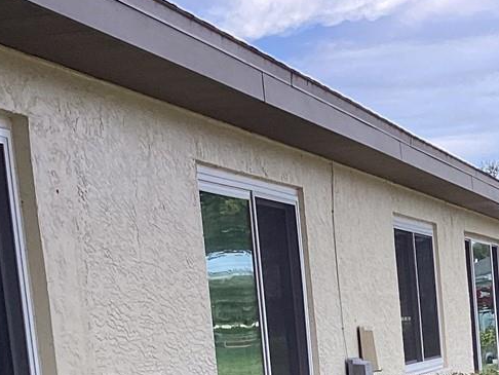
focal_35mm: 102
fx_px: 1471
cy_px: 504
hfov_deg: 18.2
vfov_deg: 13.9
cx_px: 613
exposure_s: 1/203
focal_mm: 3.3
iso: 25
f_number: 2.4
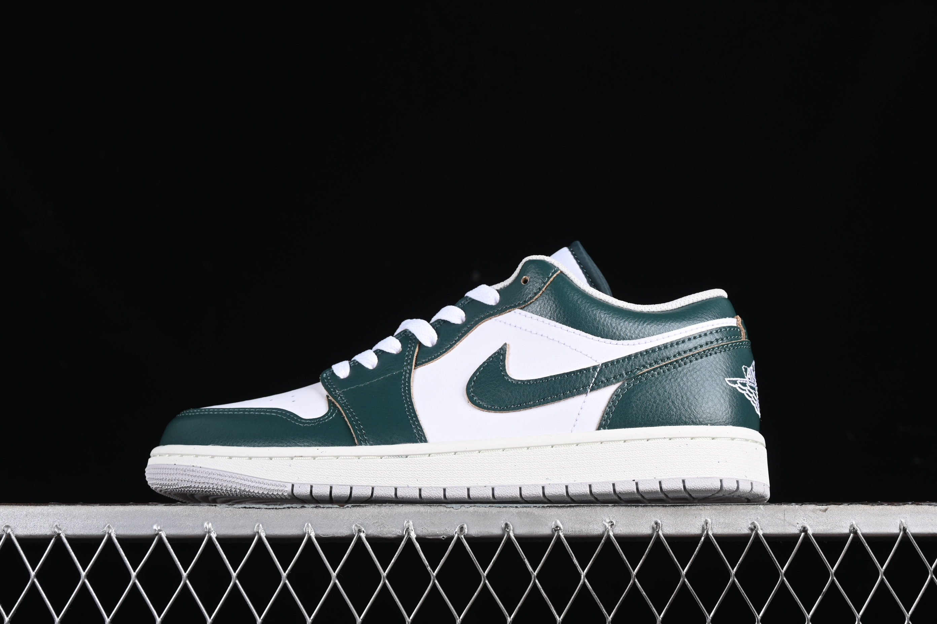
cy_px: 312
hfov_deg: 28.6
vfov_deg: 19.3
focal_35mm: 70
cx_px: 468
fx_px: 1835
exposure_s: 1/160
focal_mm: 47
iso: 160
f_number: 7.1
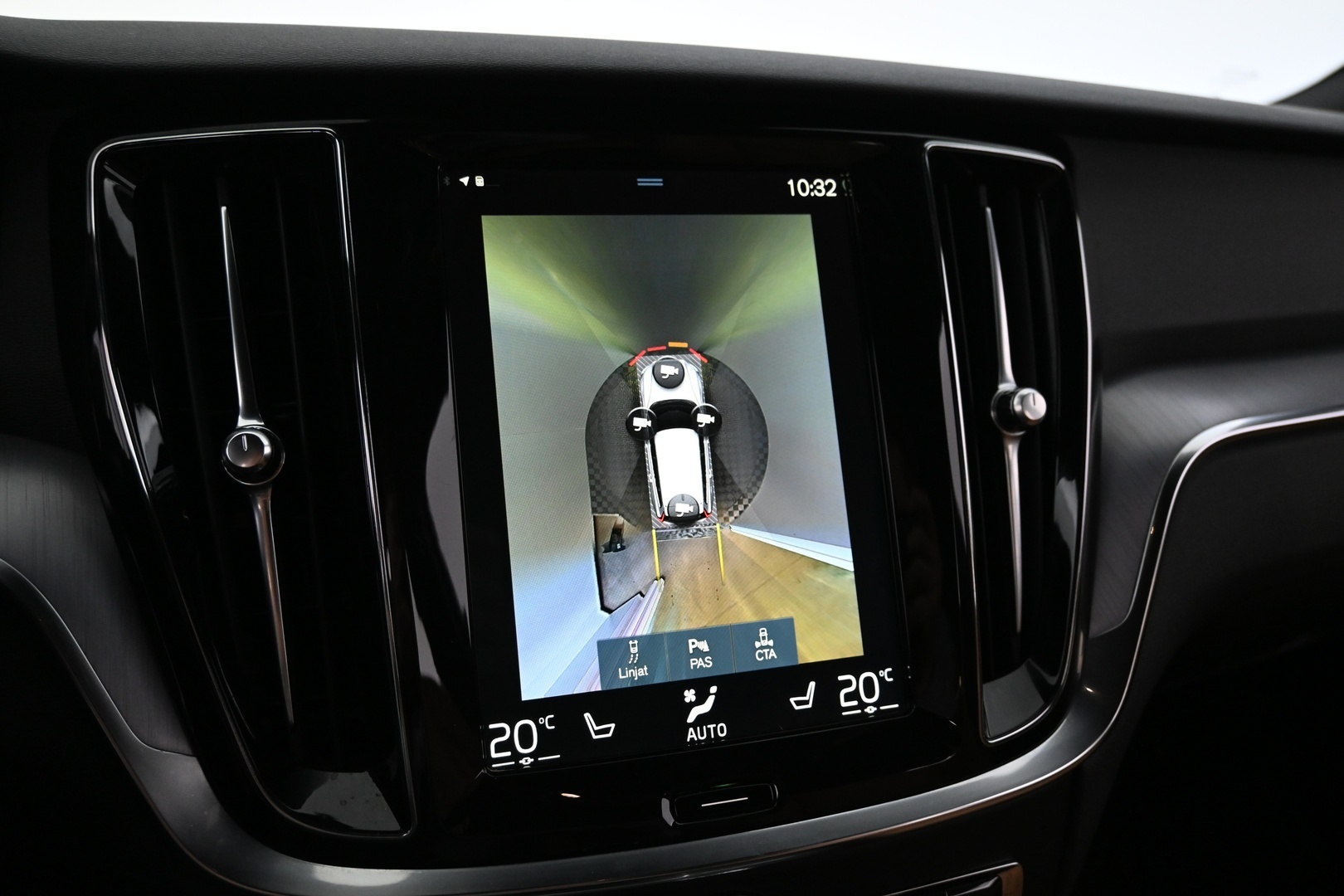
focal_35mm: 29
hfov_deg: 63.2
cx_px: 672
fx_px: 1092
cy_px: 448
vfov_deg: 44.6
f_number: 3.8
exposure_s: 1/30
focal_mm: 19.5
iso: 1600
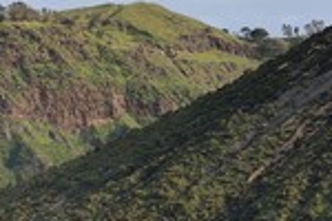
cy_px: 217
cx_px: -66
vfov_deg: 3.1
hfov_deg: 4.6
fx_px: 4140
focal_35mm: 449
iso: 200
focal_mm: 160
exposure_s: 1/640
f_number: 5.6
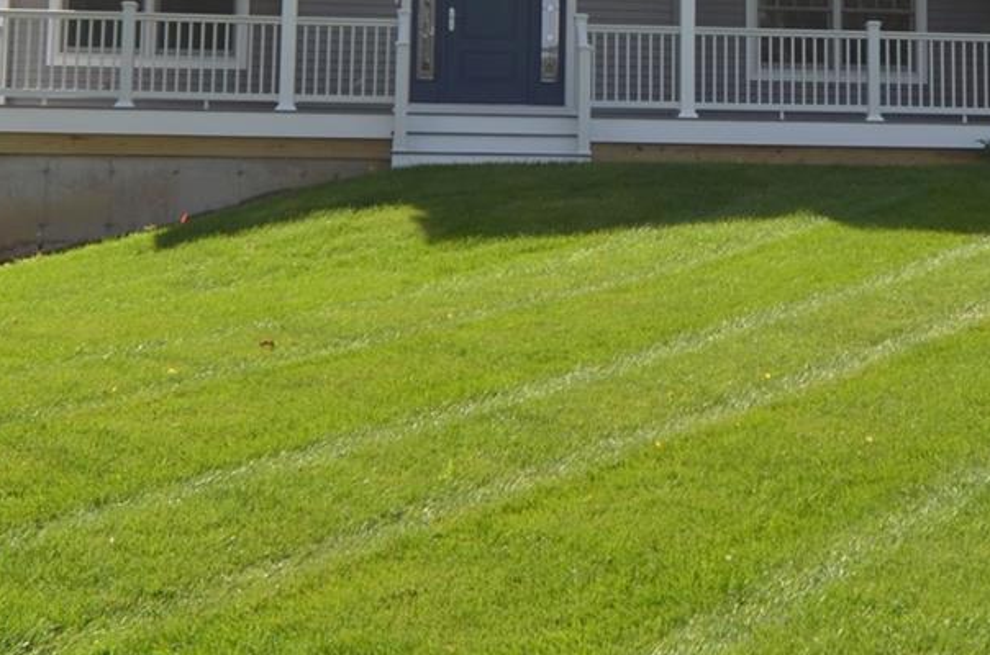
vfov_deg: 21.5
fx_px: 1674
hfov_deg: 32.7
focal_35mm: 61
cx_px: 665
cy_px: 23
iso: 100
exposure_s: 1/250
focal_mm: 12
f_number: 8
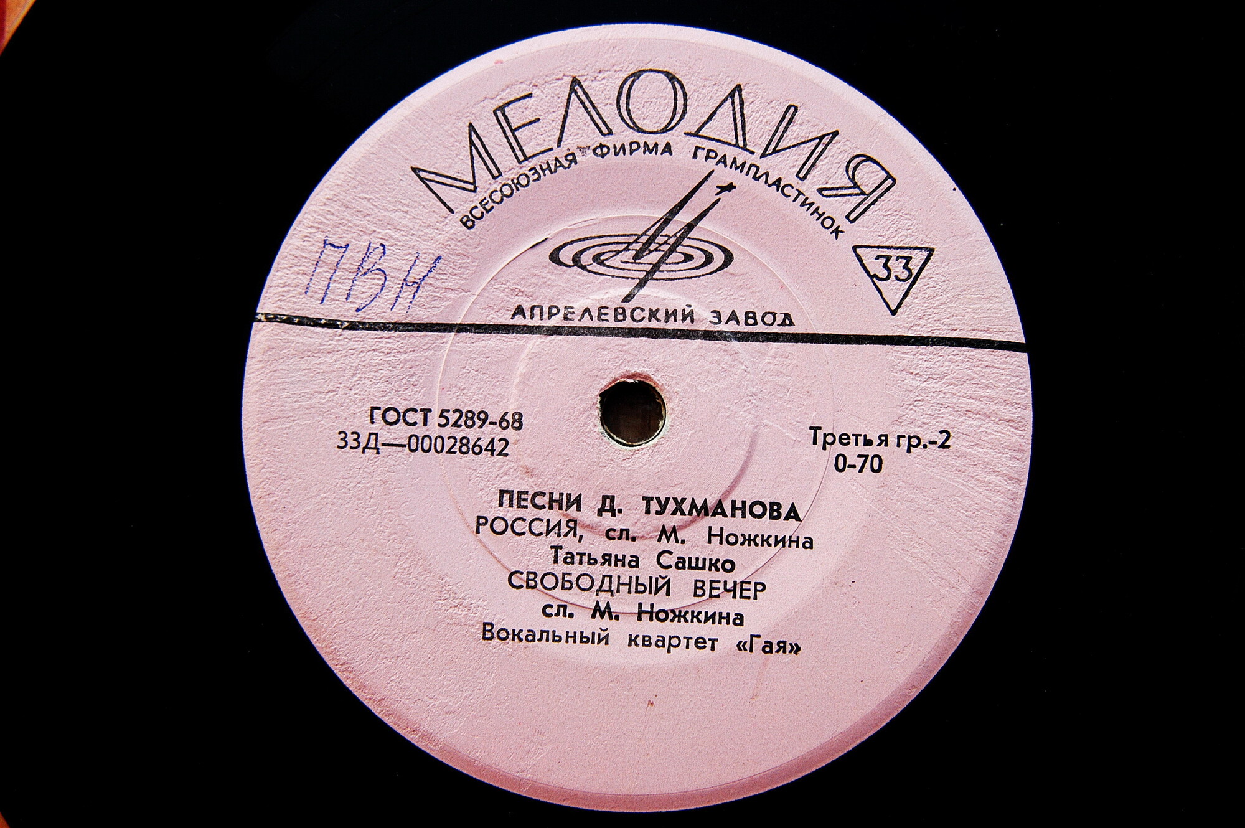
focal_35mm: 52
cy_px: 414
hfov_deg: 37.9
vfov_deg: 25.7
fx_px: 1814
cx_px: 622
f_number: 5
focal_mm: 35
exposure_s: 1/80
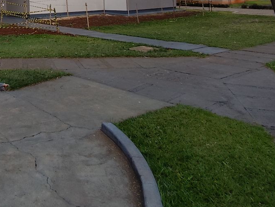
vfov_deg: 29.2
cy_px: -38
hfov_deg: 39.9
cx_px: 17
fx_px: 342
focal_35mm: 43
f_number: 2.2
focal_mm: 1.65
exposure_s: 1/490
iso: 50
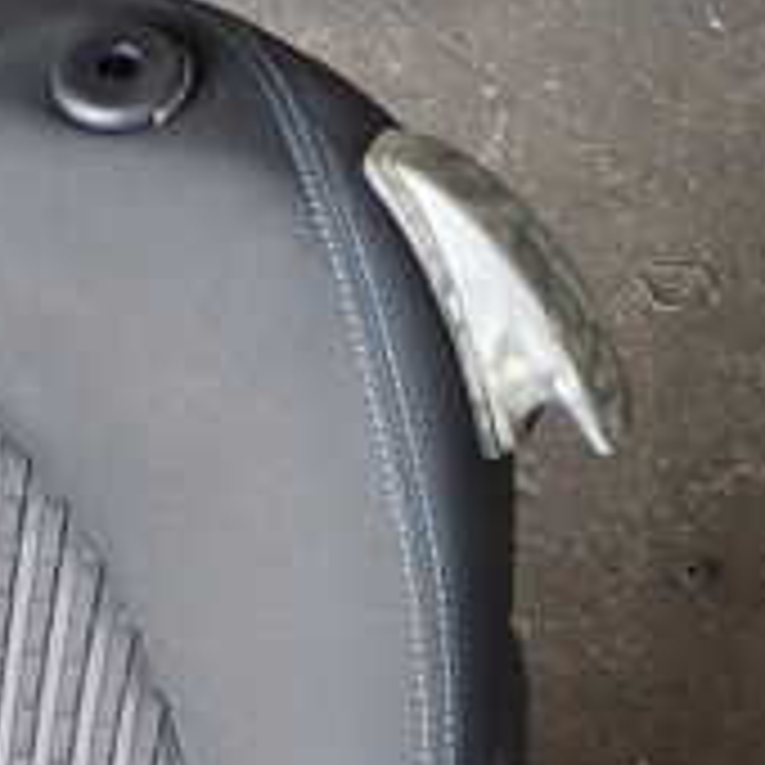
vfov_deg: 16.9
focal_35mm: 100
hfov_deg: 16.6
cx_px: -158
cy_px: 824
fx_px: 2500
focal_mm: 5.79
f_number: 2.4
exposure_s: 1/60
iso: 125
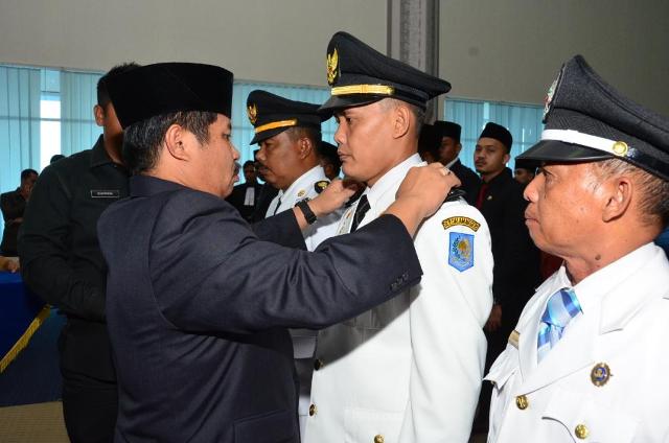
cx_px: 334
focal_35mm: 30
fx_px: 556
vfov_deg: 43.4
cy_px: 222
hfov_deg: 62.0
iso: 1250
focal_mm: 20
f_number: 6.3
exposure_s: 1/200
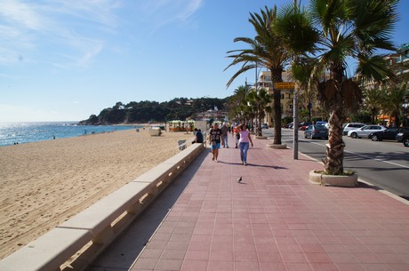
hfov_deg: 67.5
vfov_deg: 47.8
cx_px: 204
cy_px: 136
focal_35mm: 27
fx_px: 306
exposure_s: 1/160
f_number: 11
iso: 100
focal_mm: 18
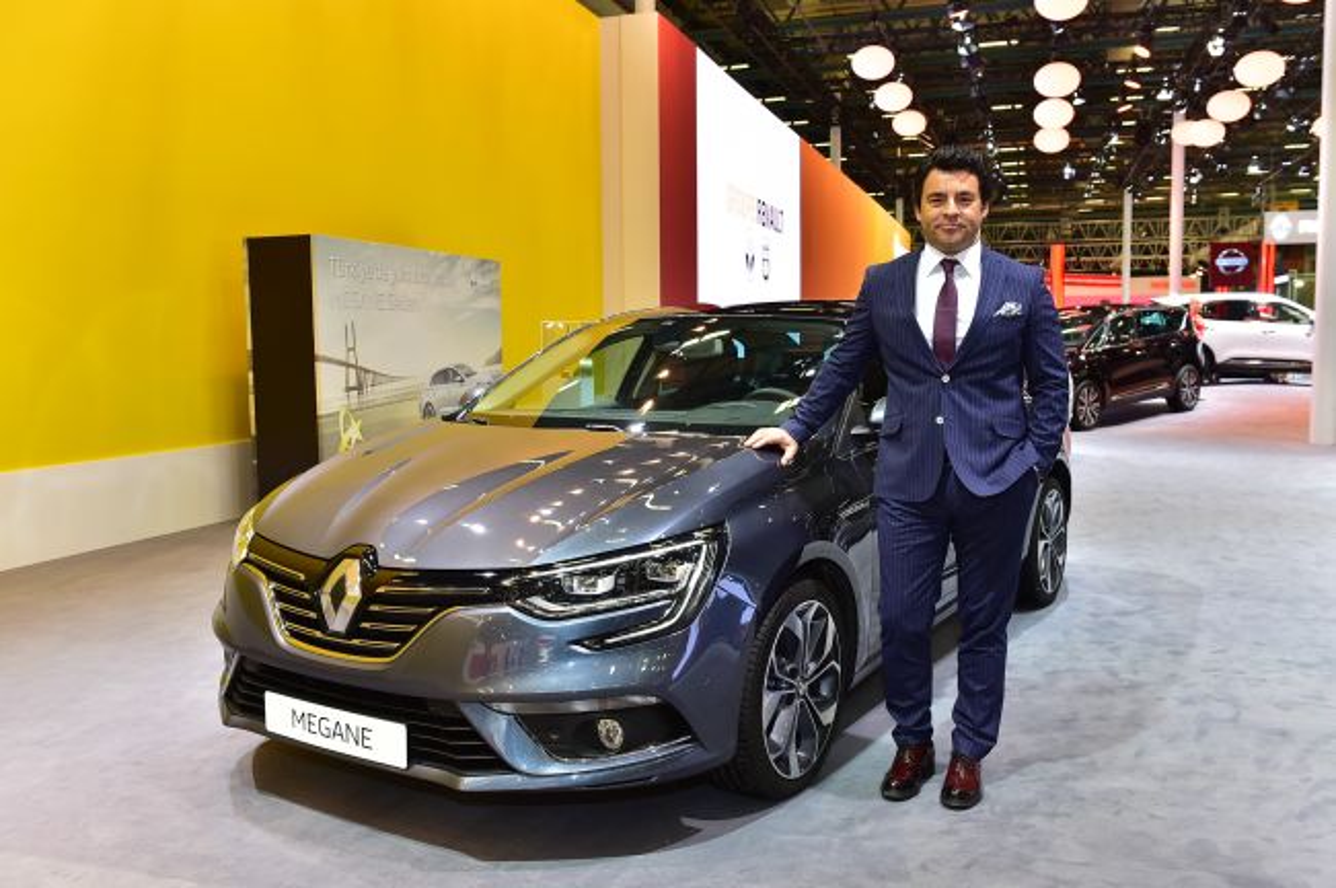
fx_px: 1186
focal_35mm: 32
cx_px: 668
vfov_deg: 41.0
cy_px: 444
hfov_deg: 58.8
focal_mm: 32
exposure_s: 1/125
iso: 1000
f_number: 5.6
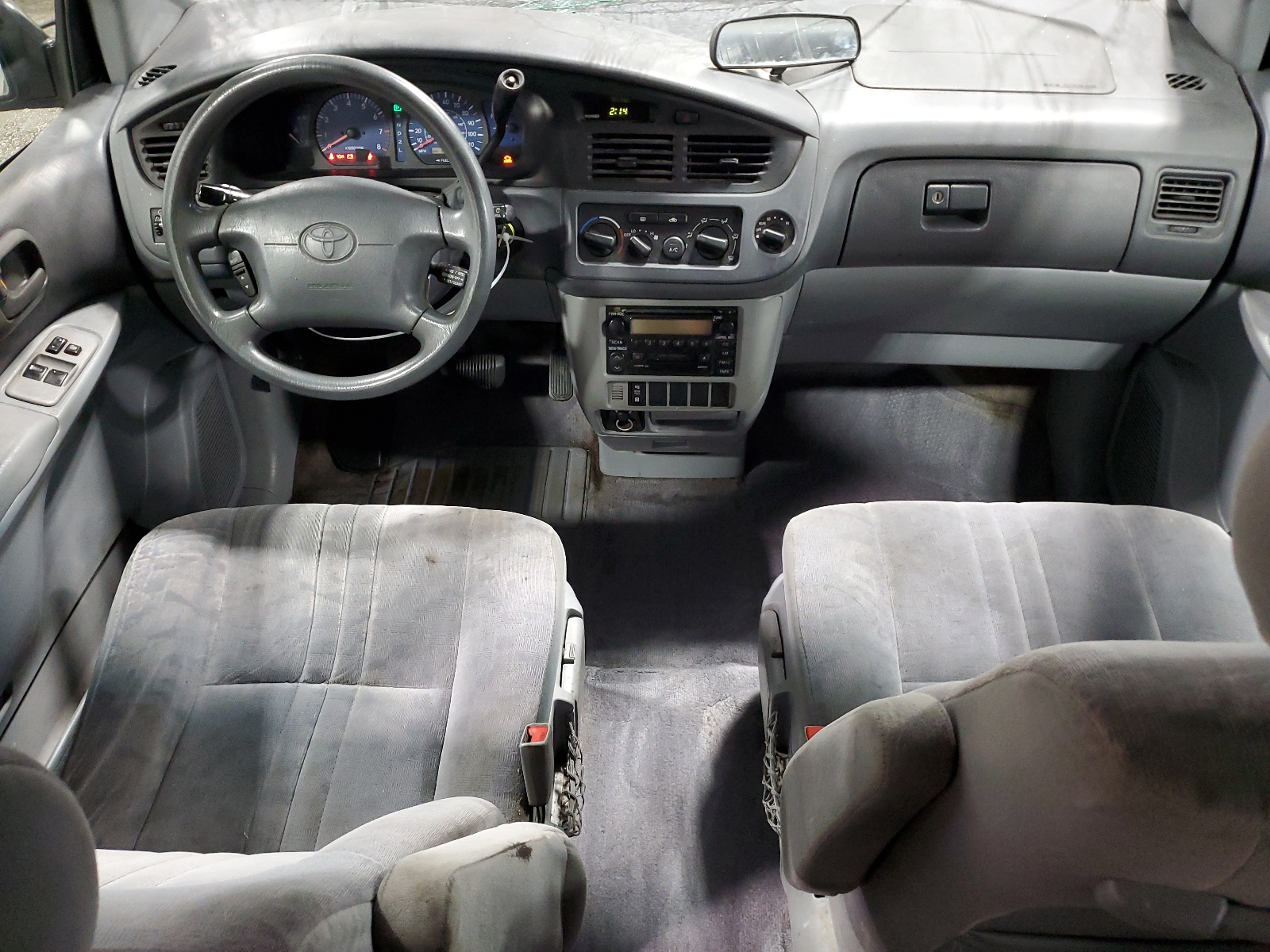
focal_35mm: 26
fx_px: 954
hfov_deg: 67.3
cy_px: 476
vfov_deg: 53.1
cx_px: 635
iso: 282
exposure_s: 1/20
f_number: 1.5
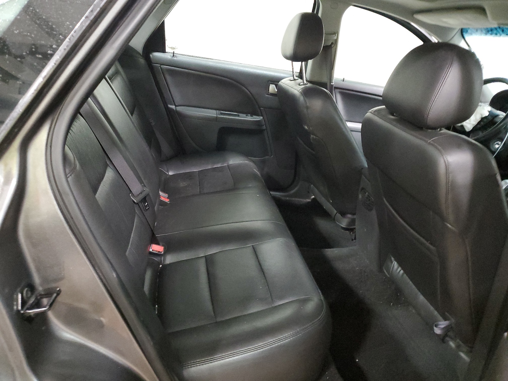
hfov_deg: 67.3
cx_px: 254
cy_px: 190
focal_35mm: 26
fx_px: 382
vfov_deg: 53.1
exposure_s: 1/15
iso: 581
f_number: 1.5
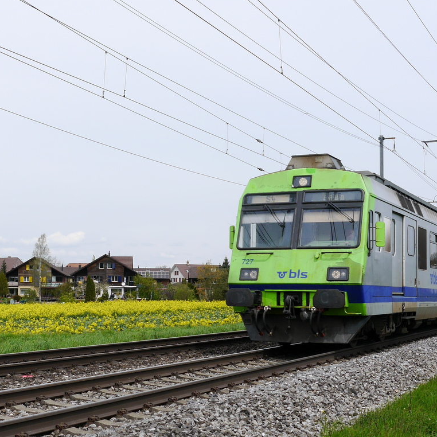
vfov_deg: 42.8
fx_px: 557
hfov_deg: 41.5
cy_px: 237
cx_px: 329
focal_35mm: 39
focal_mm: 14
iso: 160
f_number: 7.1
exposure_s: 1/500
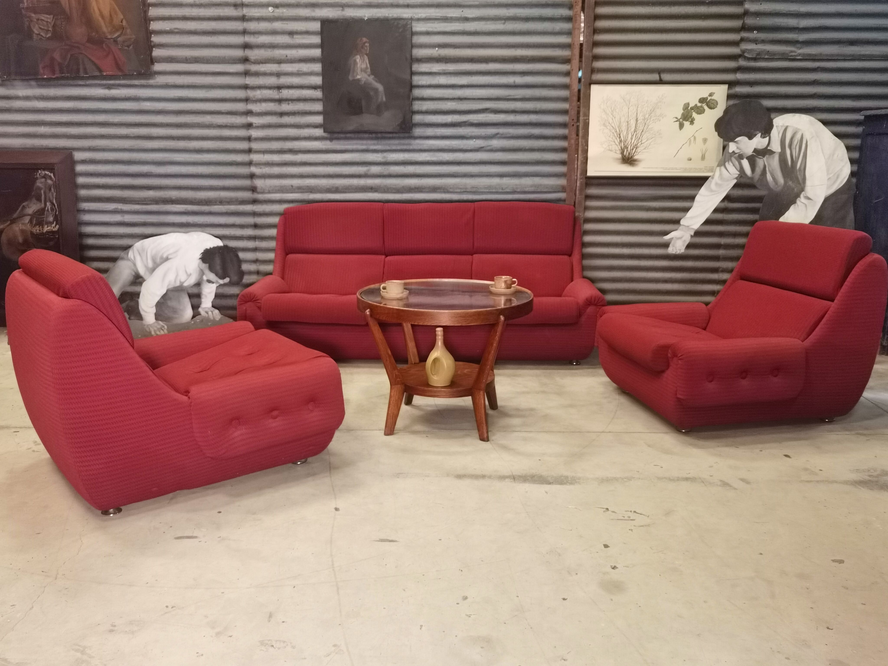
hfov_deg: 60.0
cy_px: 333
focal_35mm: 30
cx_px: 444
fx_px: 770
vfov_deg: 46.8
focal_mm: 6.71
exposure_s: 1/33.3
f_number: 1.9
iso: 640
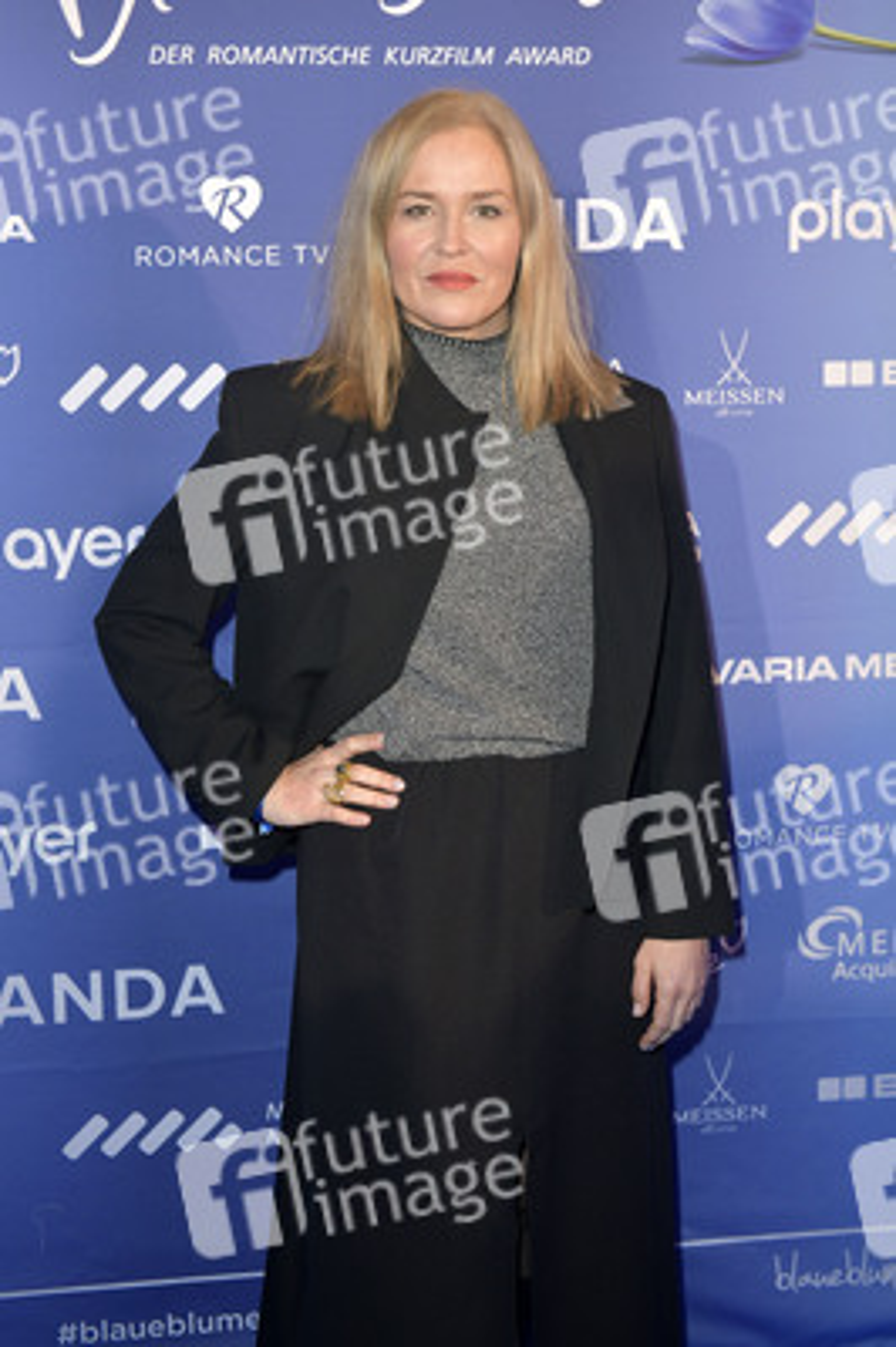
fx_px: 2057
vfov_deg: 36.3
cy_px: 674
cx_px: 448
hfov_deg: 24.6
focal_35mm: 55
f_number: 5
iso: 1000
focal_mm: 55
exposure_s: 1/250
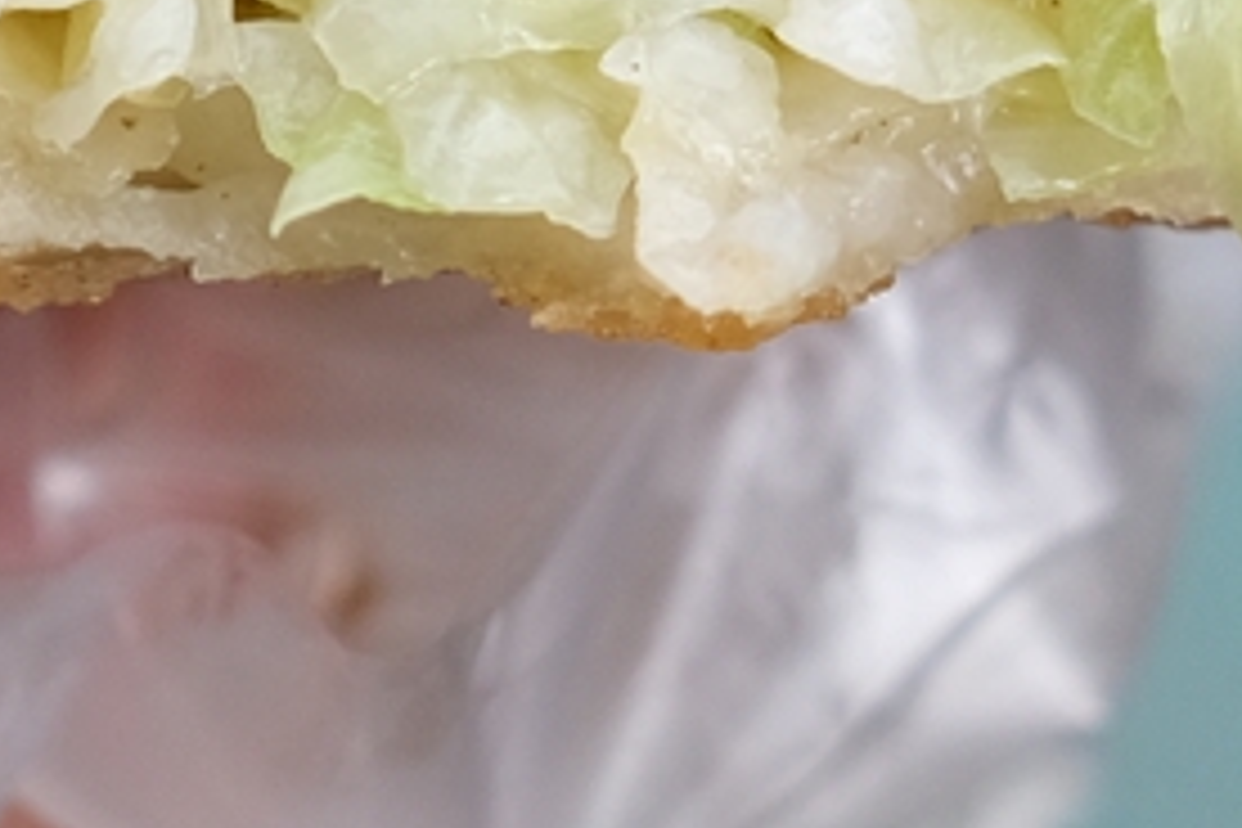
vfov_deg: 11.9
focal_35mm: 114
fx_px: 3933
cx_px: 126
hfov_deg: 17.7
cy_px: 45
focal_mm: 23
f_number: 2.8
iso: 400
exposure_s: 1/1700
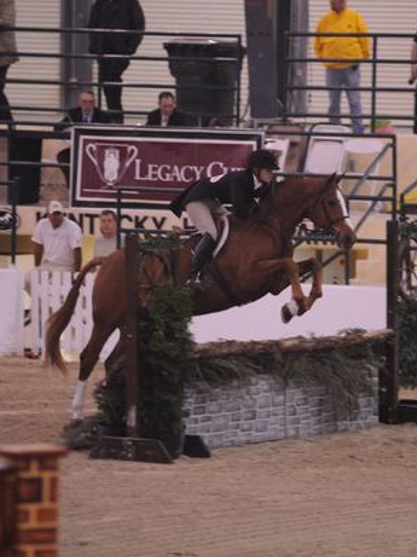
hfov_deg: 4.7
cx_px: 282
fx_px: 5062
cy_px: 259
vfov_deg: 6.3
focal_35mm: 315
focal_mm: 200
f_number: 2.8
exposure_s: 1/400
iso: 5000
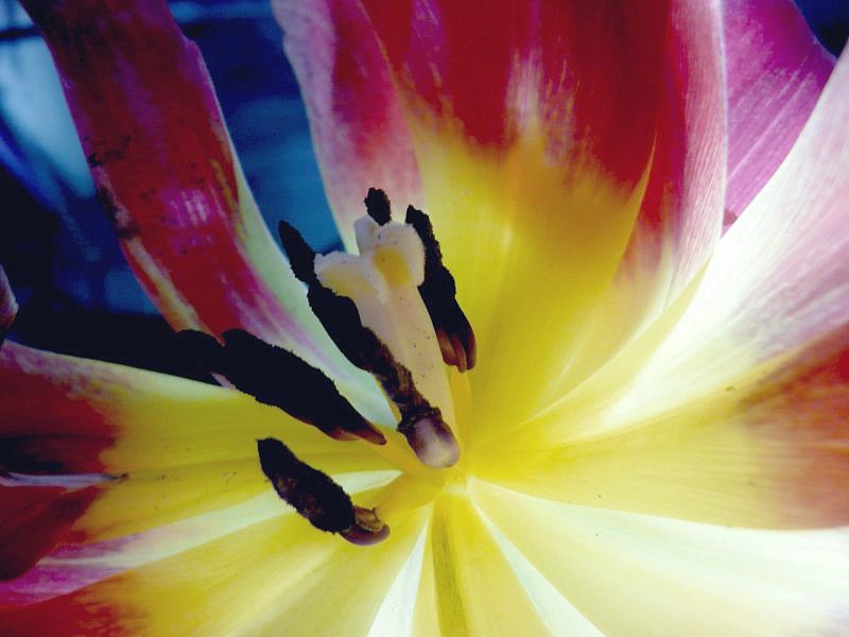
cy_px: 318
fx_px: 687
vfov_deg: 49.7
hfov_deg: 63.4
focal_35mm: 28
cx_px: 424
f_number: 3.3
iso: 200
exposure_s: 1/13
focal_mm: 4.6
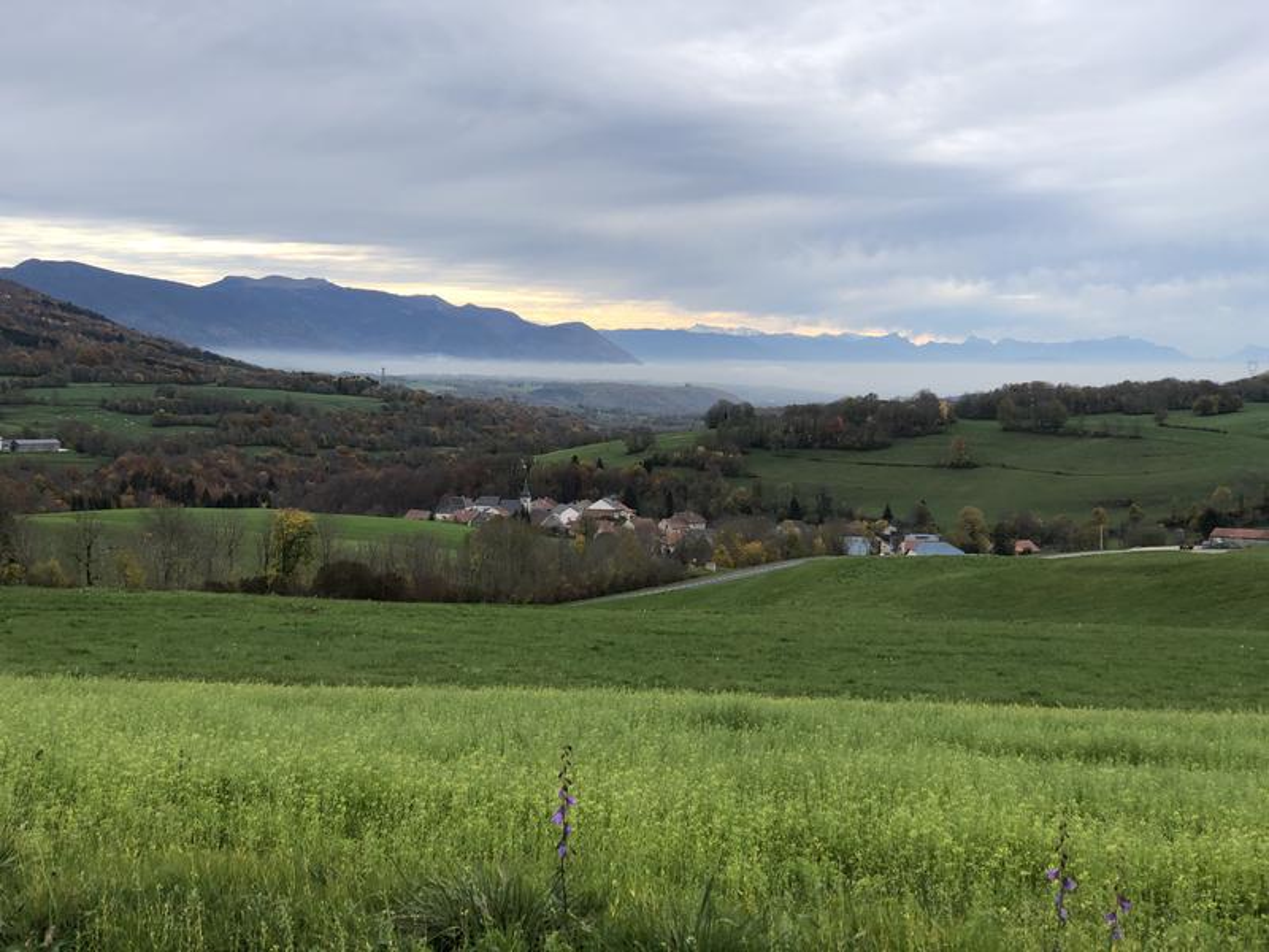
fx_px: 1906
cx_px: 634
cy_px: 476
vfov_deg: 28.0
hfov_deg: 36.8
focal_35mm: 52
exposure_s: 1/425
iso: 16
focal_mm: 6
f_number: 2.4
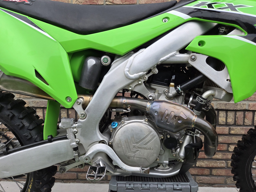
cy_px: 96
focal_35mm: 23
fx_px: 170
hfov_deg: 73.9
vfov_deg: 58.9
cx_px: 128
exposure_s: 1/180
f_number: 1.8
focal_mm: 5.4
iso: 40
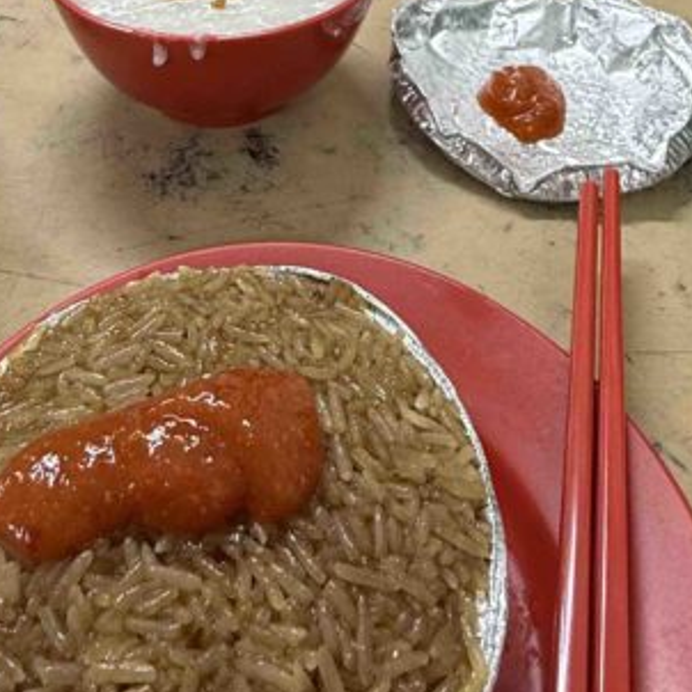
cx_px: 261
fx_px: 950
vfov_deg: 33.8
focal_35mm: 42
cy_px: -101
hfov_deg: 39.8
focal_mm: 2.22
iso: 160
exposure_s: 1/100
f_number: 2.2
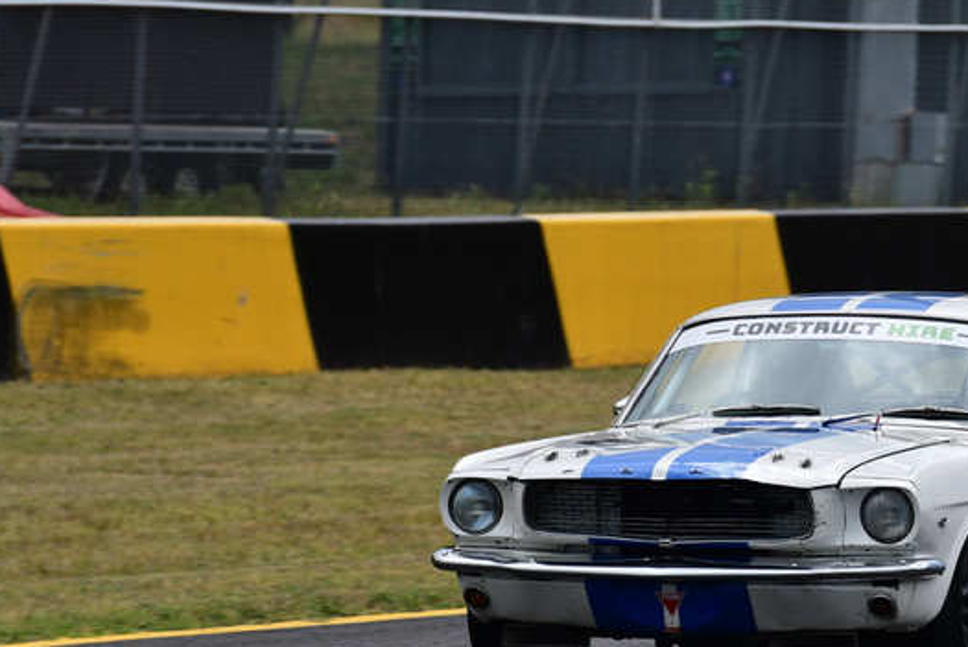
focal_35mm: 457
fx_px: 12298
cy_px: 306
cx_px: 714
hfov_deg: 4.5
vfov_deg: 3.0
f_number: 8
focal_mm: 200
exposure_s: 1/800
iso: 400
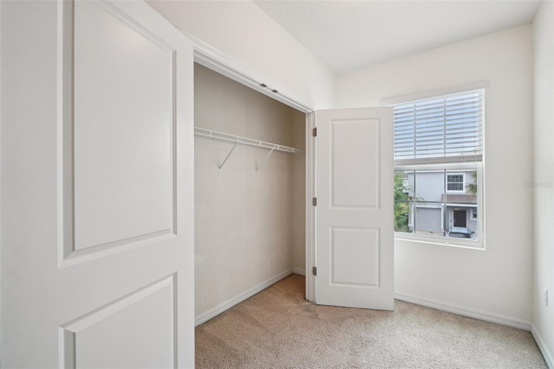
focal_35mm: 15
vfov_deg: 77.3
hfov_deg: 100.4
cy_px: 184
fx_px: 231
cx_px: 277
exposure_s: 1/30
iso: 320
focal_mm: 10
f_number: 8
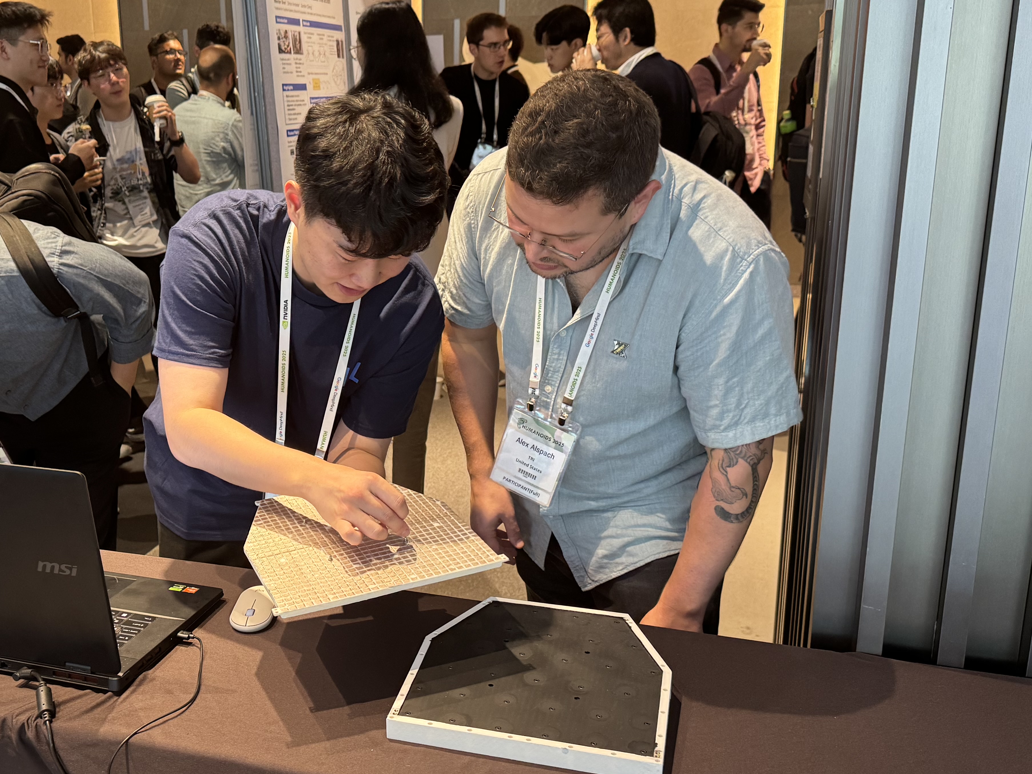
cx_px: 368
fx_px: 1133
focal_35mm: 38
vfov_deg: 37.7
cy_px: 395
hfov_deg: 48.4
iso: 320
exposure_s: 1/60
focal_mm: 6.76
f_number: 1.78
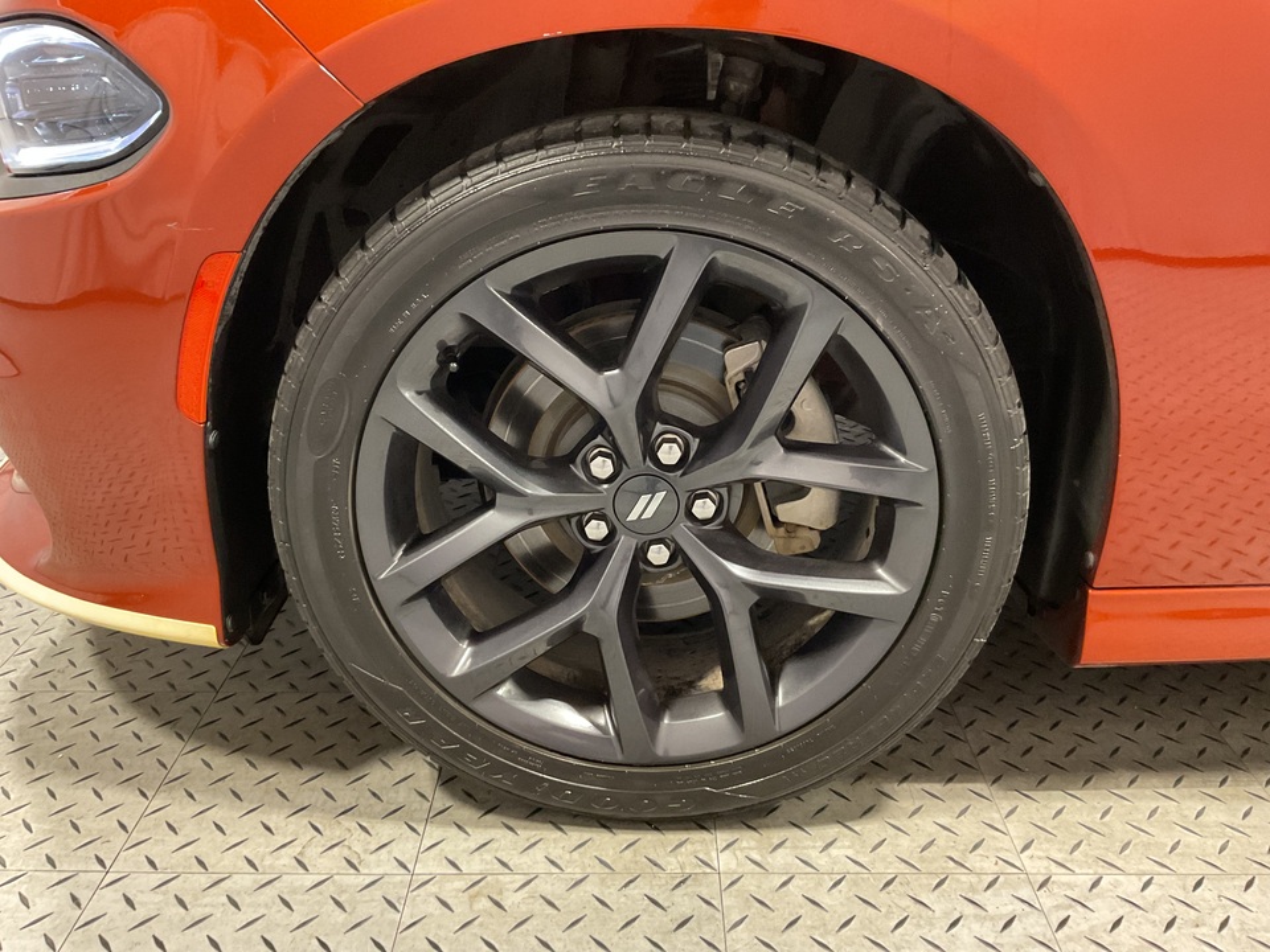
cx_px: 635
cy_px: 476
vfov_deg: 48.2
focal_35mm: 29
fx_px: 1064
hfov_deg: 61.7
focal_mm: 3
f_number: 1.8
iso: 320
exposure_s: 1/40
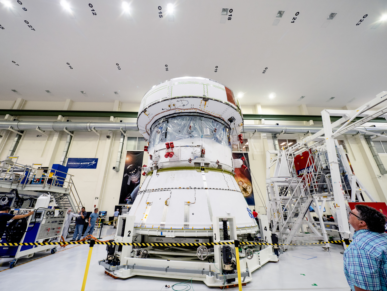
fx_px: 157
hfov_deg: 102.1
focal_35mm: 14
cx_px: 194
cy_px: 146
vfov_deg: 85.7
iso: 400
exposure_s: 1/125
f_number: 3.5
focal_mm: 7
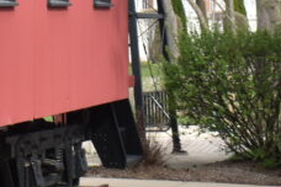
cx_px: -227
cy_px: -136
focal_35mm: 202
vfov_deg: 6.7
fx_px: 1577
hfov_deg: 9.7
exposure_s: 1/250
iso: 200
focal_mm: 30
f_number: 8
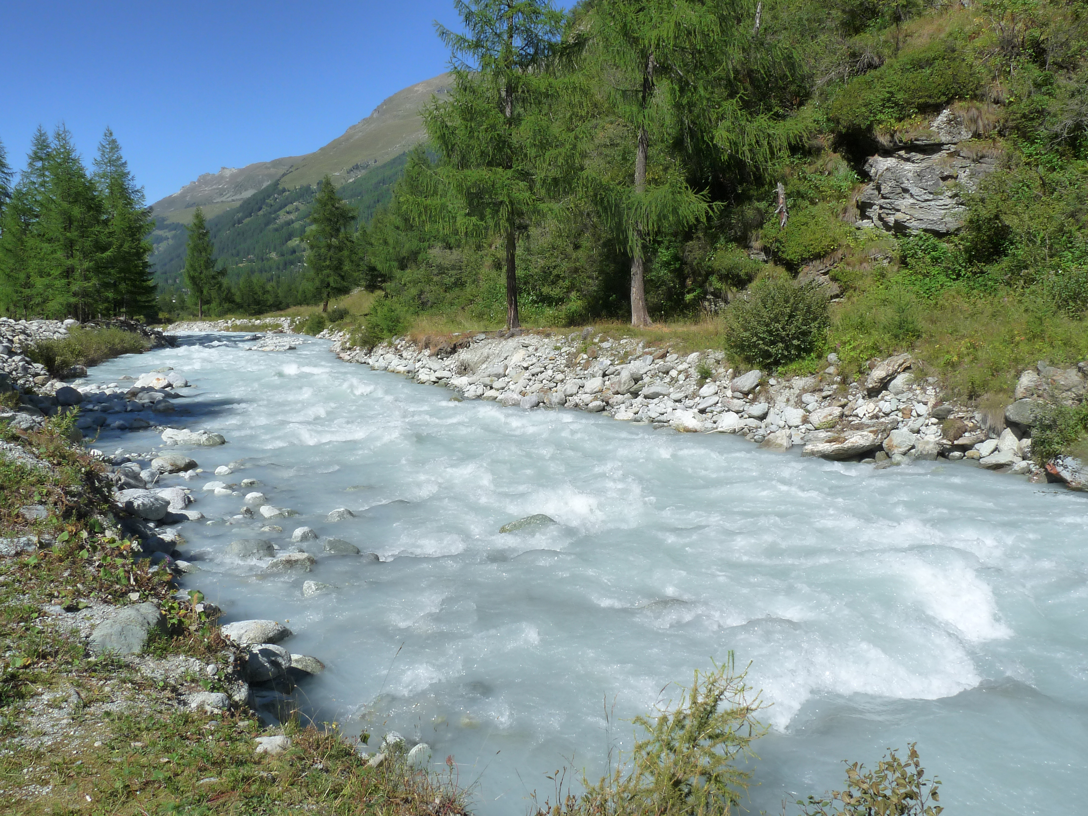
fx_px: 849
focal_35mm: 27
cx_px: 544
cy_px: 408
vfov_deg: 51.4
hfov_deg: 65.3
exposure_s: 1/400
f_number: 7.1
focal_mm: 4.8
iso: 160
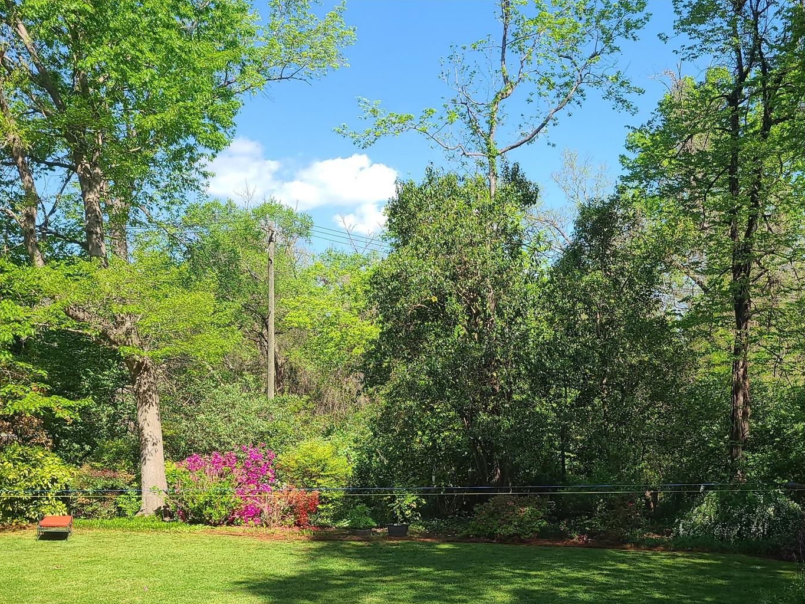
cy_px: 452
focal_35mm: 39
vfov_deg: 36.0
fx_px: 907
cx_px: 503
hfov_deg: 47.4
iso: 40
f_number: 1.8
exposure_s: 1/1016
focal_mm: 5.4
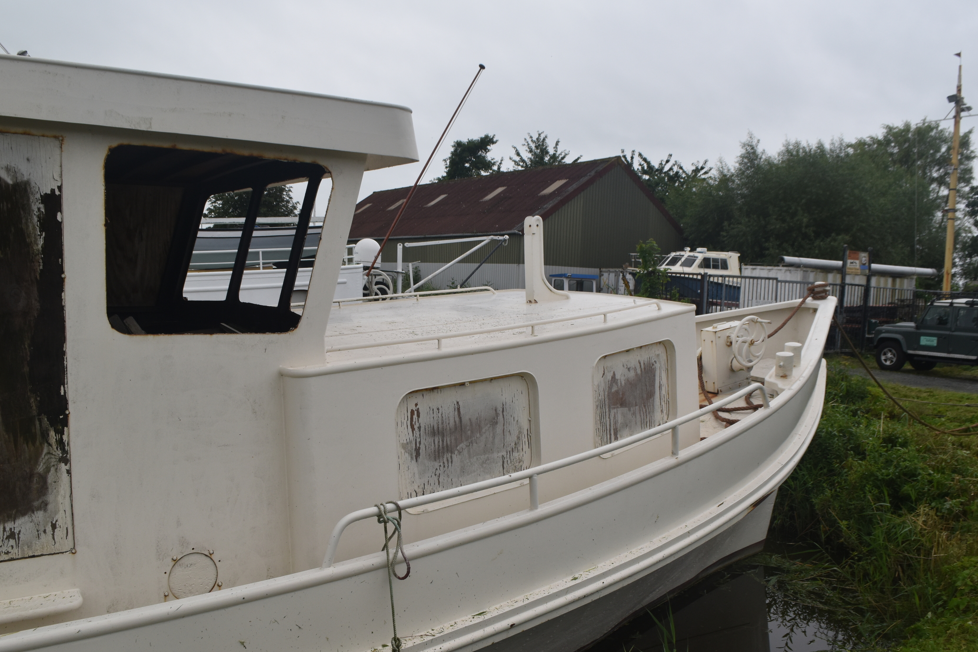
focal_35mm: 30
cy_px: 351
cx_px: 472
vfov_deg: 43.6
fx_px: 815
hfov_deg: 61.9
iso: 320
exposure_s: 1/250
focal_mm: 18
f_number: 8
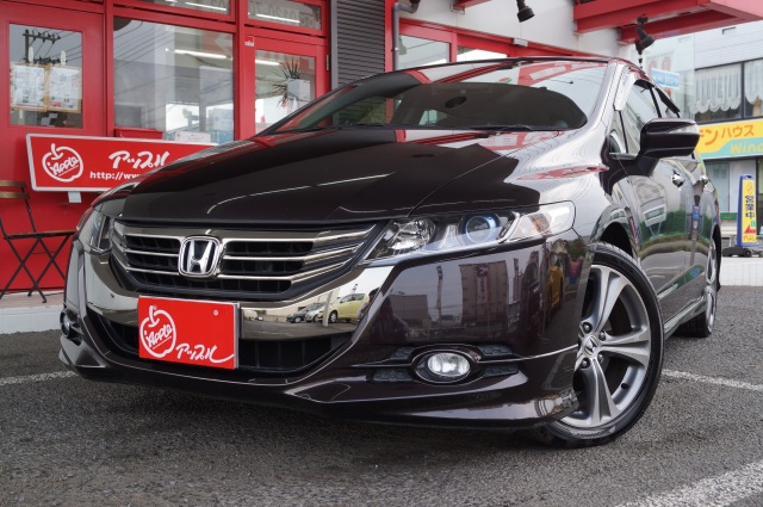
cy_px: 254
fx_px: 762
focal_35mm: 36
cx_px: 382
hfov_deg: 53.2
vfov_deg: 36.8
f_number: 5.6
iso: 100
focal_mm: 24
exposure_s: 1/100
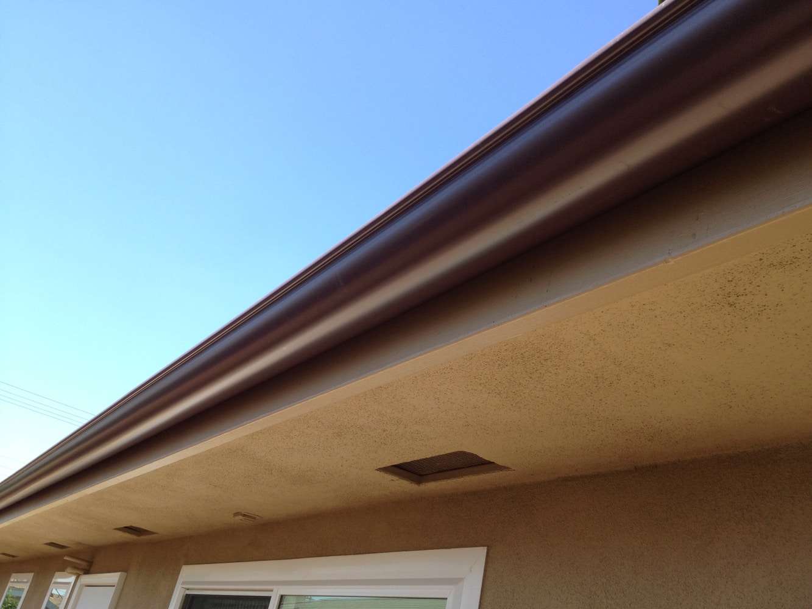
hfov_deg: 52.6
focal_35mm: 35
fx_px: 821
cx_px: 406
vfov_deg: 40.7
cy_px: 304
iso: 64
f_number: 2.4
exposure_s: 1/497
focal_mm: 4.28
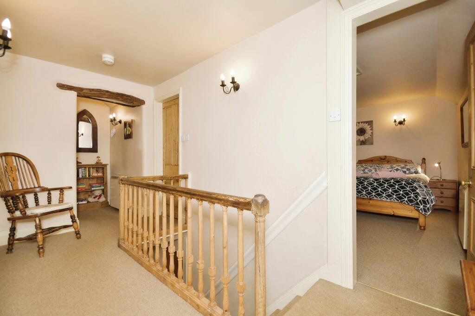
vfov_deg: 73.7
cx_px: 238
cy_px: 158
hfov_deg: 96.8
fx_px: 211
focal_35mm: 16
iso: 400
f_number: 8
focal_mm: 11
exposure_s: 1/60
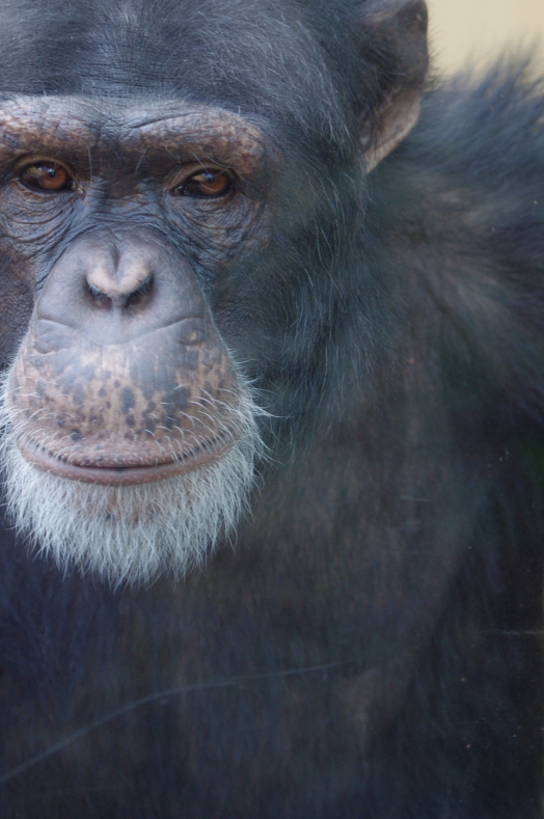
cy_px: 292
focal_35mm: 122
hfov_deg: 11.2
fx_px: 2772
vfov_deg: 16.8
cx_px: 235
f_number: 5.6
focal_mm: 62.5
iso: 800
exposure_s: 1/100
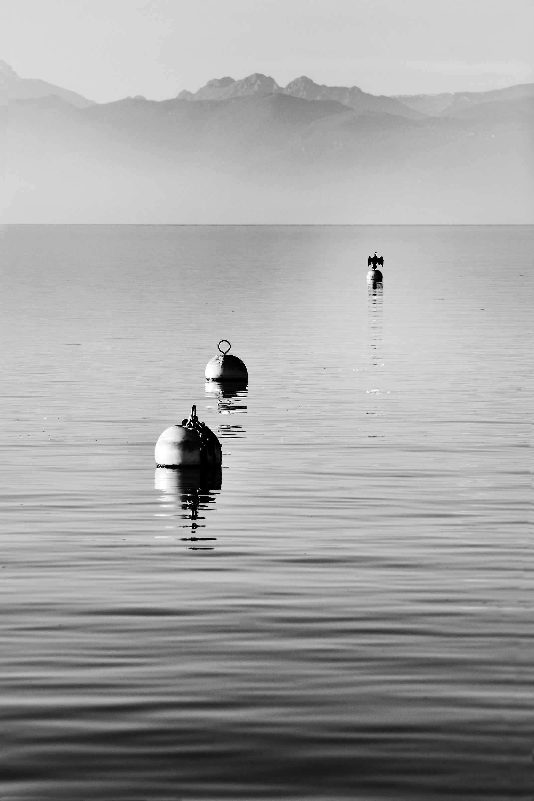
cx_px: 267
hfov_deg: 6.8
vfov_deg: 10.2
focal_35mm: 202
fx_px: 4507
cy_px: 400
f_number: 8
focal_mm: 135
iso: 125
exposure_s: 1/400
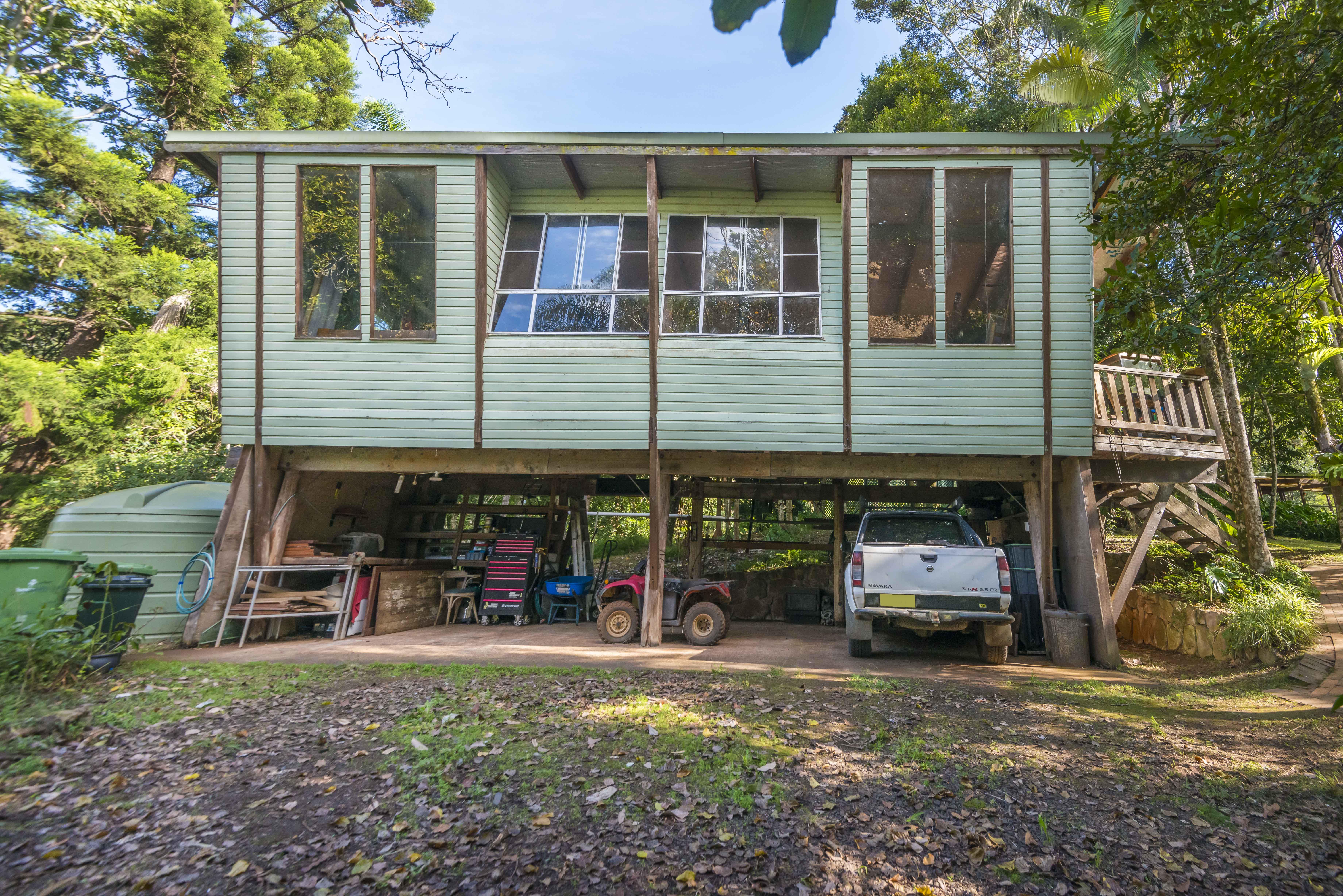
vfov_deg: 73.8
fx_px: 597
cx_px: 672
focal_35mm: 16
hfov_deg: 96.7
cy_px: 448
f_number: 8
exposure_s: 1/200
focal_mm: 16
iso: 800
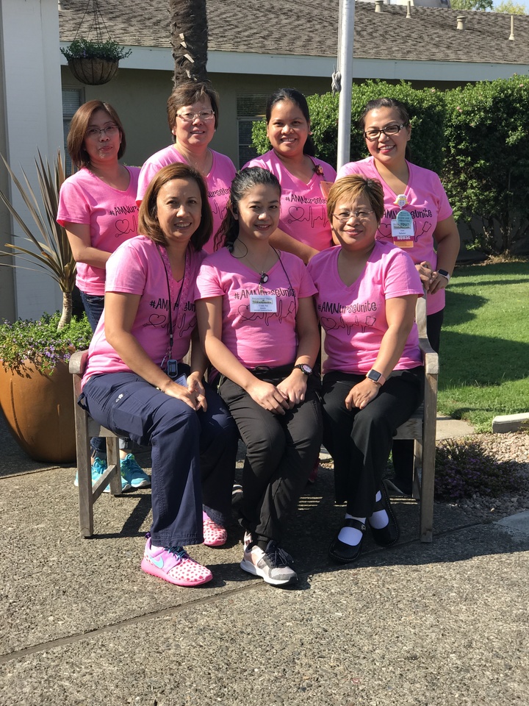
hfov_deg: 25.7
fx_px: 1161
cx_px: 264
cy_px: 353
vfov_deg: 33.8
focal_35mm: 57
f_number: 2.8
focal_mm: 6.6
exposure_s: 1/372
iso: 20
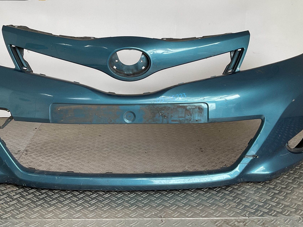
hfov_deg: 42.8
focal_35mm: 44
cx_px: 128
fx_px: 385
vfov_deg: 32.7
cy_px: 85
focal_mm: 3
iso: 40
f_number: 1.8
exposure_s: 1/120
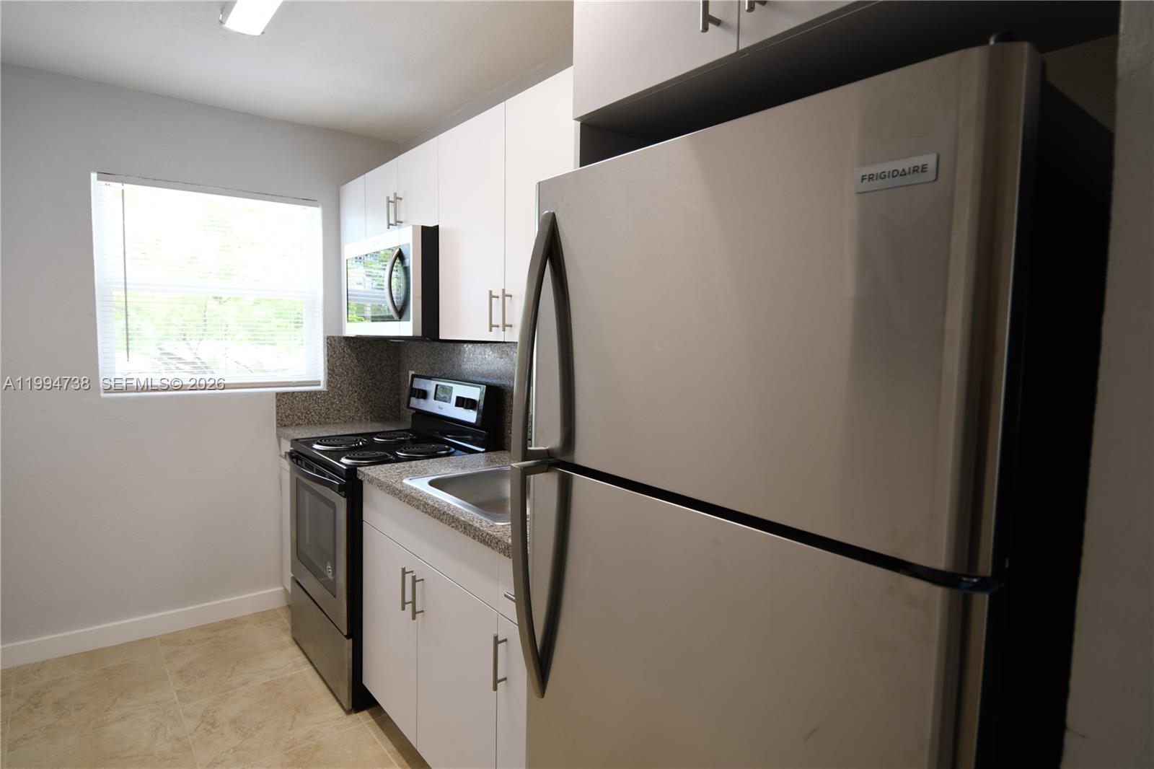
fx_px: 609
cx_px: 577
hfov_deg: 86.9
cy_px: 384
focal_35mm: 19
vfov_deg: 64.5
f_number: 4
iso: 100
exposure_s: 1/40
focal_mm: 13
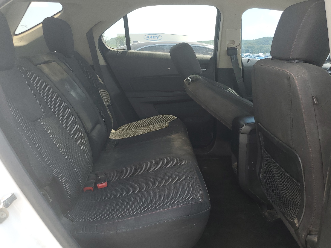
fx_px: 258
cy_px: 124
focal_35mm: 27
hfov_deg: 65.3
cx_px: 166
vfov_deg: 51.4
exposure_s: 1/263
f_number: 1.5
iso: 50
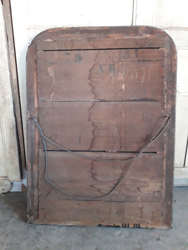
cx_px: 94
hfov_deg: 51.4
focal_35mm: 27
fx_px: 196
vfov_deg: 65.3
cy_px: 125
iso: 500
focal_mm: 3.6
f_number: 1.9
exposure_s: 1/25
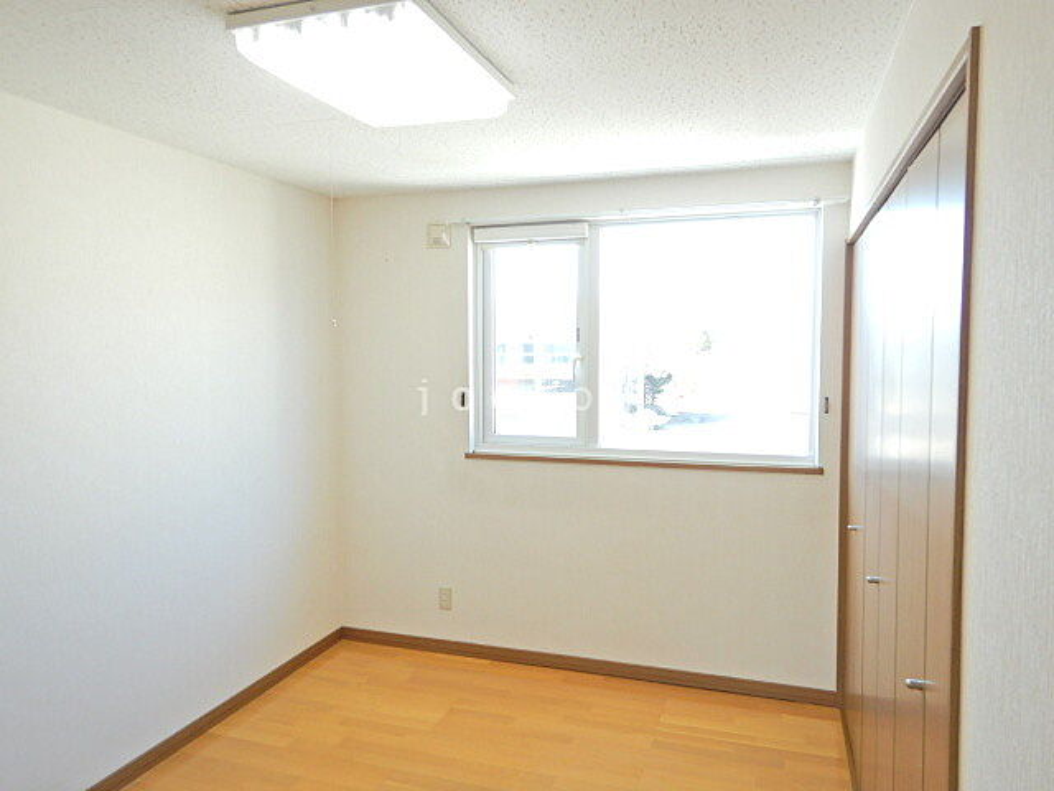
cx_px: 527
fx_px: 731
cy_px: 396
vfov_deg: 56.8
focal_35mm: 24
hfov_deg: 71.6
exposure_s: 1/60
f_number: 2.8
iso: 125
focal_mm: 4.3
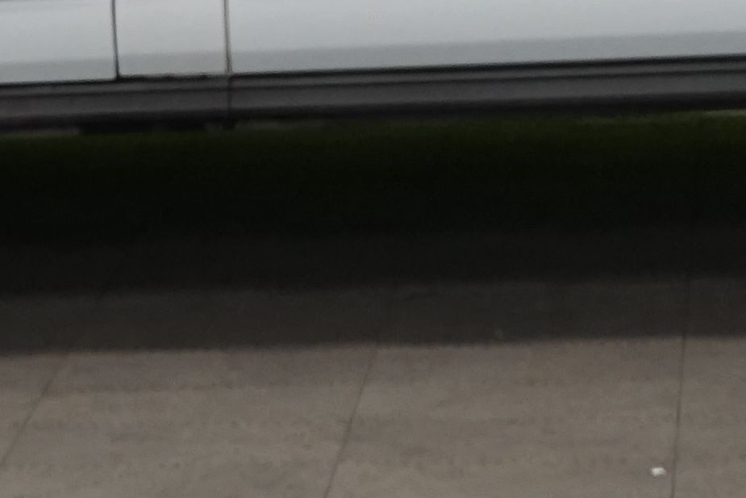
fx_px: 4974
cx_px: 755
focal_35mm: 240
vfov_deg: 5.5
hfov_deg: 8.5
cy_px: -830
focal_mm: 37
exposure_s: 1/60
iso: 1000
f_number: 7.1
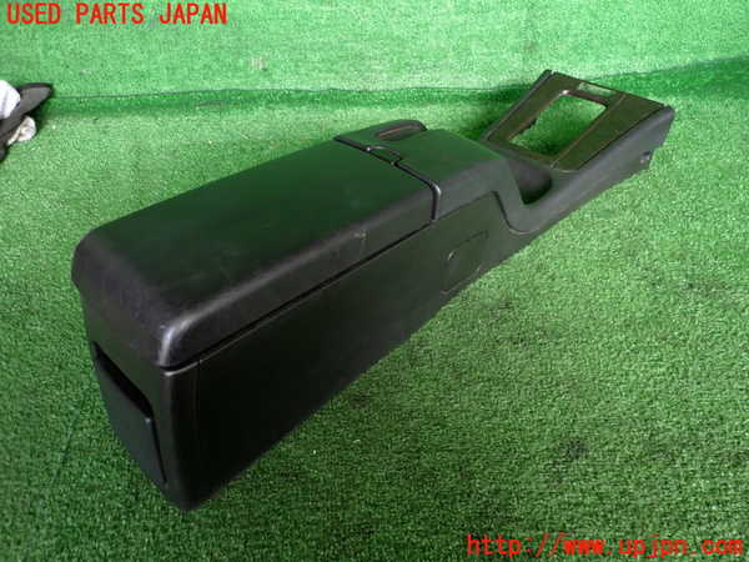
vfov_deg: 54.9
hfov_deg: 69.4
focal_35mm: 25
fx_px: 541
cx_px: 374
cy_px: 281
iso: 200
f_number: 2
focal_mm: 4.5
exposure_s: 1/60
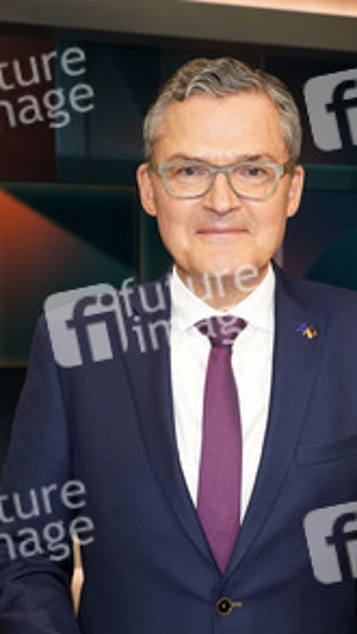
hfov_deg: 20.0
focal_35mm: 60
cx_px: 219
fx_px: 1009
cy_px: 424
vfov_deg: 34.6
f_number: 5.6
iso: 2000
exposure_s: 1/160
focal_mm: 42
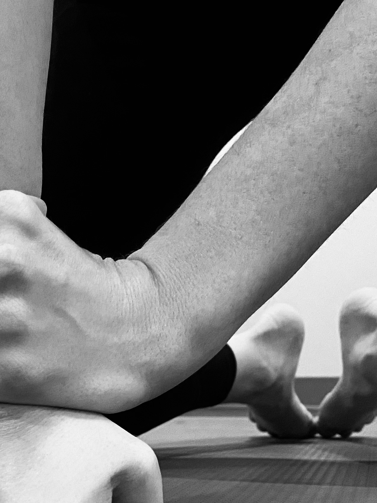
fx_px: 900
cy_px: 409
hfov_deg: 22.7
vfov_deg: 30.4
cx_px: -3
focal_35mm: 62
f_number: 1.8
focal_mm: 4.25
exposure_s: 1/30
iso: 800
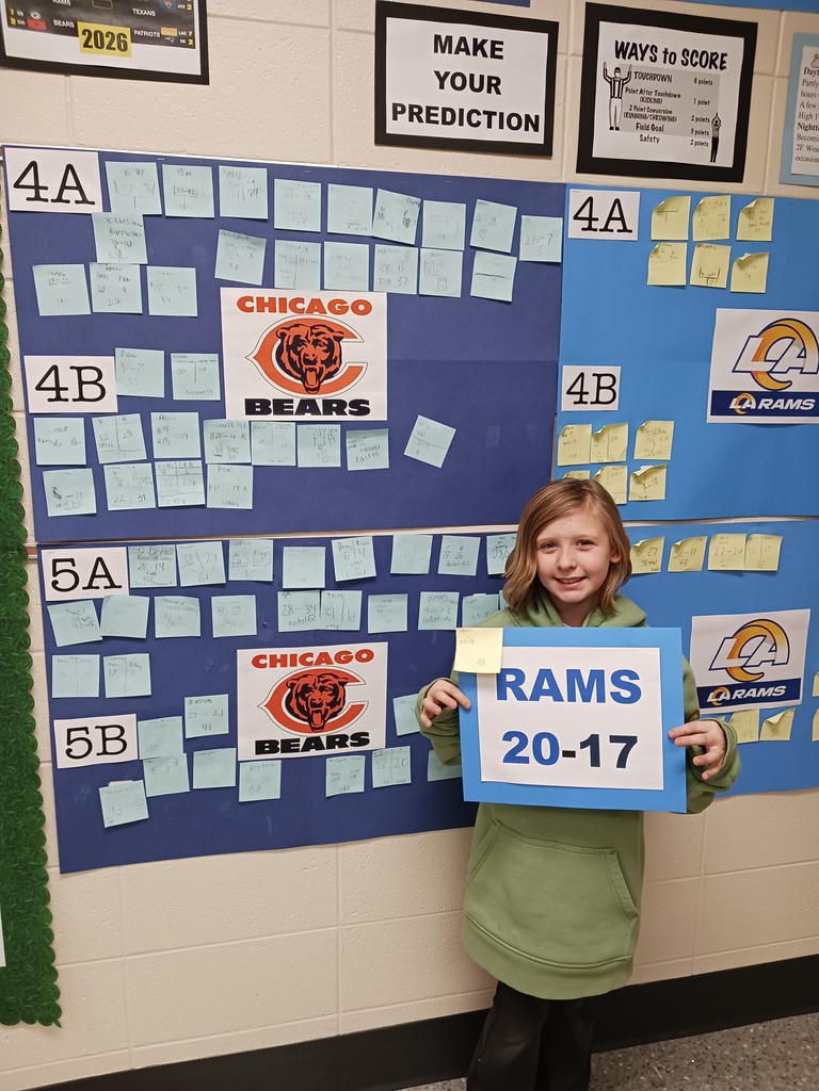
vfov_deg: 65.3
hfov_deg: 51.4
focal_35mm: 27
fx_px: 852
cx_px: 410
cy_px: 546
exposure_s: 1/30
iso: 200
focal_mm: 4
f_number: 1.8
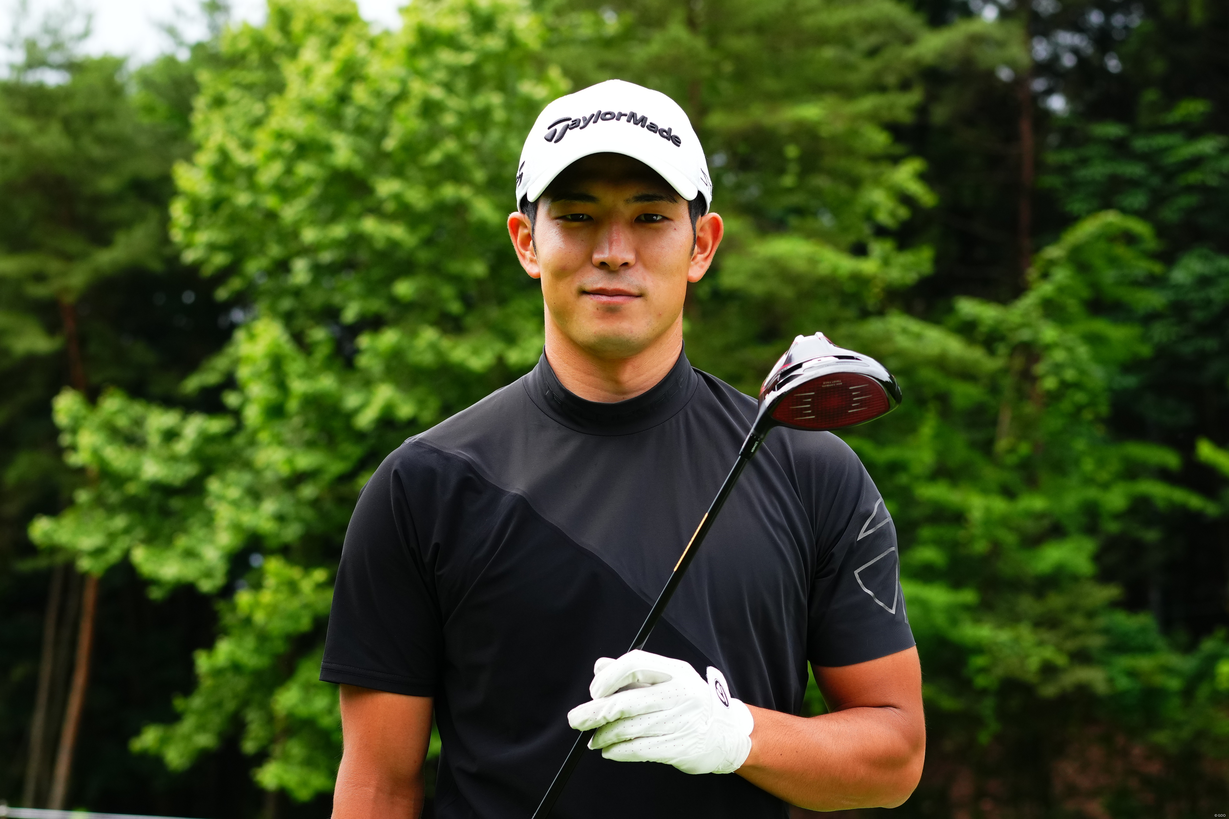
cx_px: 614
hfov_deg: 24.8
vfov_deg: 16.7
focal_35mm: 82
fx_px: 2799
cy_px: 410
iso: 640
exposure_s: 1/1600
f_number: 4
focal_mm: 55
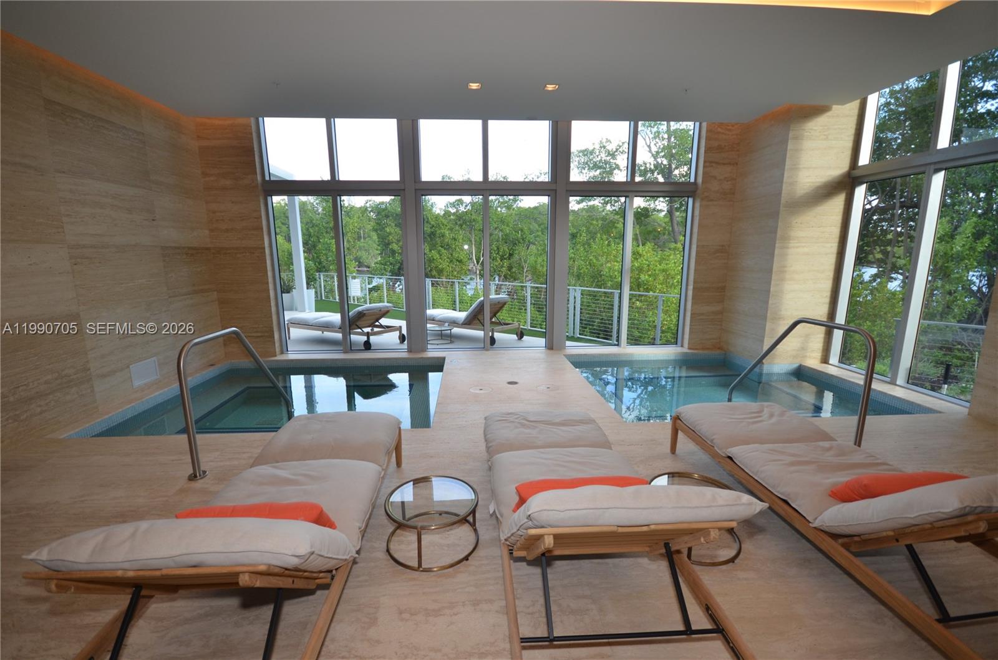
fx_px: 415
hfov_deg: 100.5
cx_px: 499
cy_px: 330
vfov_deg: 77.0
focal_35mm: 15
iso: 280
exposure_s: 1/60
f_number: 4
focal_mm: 10
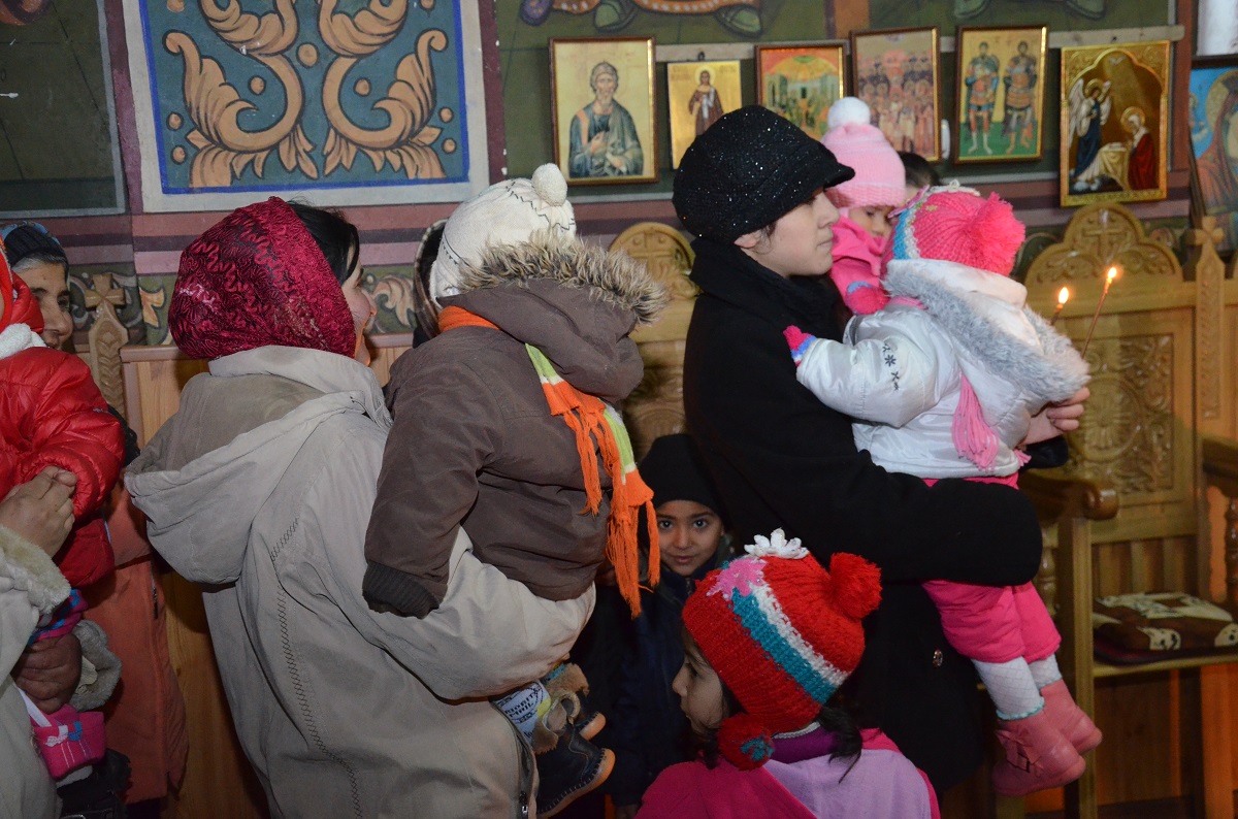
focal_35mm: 45
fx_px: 1544
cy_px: 410
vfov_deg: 29.7
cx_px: 619
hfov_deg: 43.7
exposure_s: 1/60
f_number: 4.2
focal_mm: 30
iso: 3200
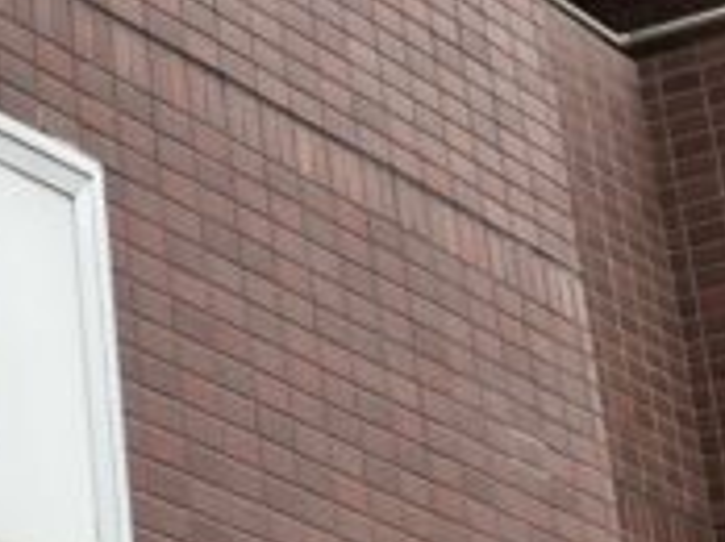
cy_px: -338
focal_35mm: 165
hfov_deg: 11.5
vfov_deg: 8.7
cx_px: -367
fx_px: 3451
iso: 32
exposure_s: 1/330
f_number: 1.8
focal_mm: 3.99
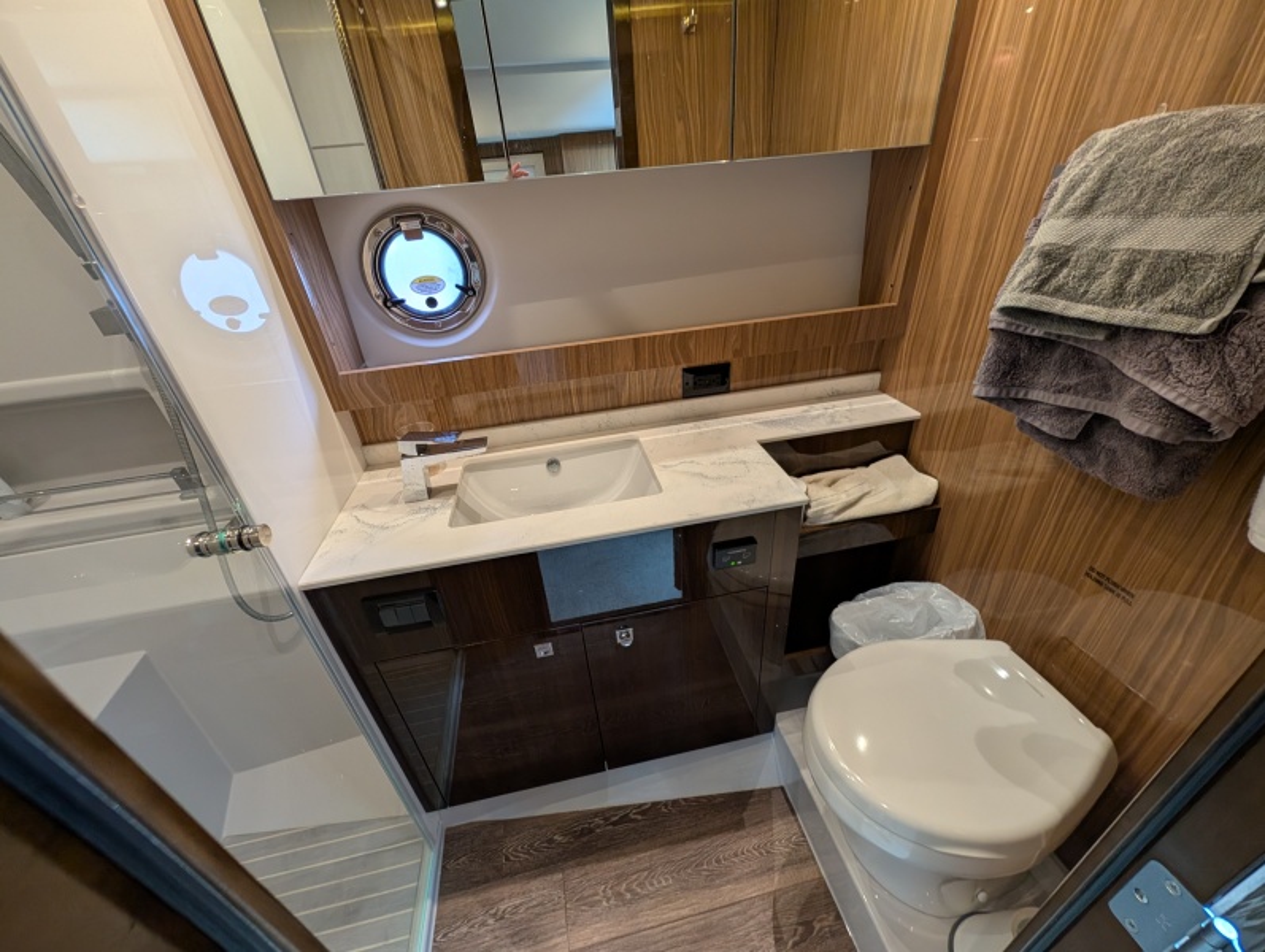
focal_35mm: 12
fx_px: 439
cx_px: 632
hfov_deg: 110.5
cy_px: 476
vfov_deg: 94.6
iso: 166
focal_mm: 2.02
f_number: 1.7
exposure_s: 1/46.5
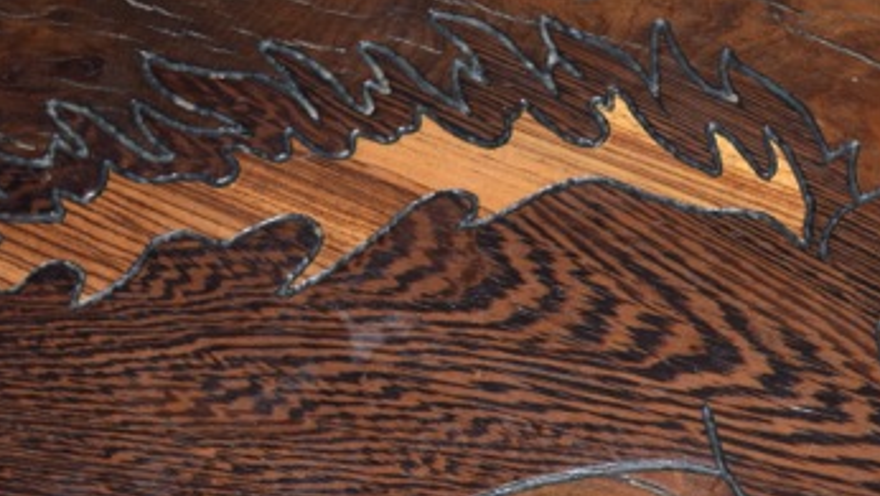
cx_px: 519
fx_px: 3525
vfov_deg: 8.0
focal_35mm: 151
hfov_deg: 14.2
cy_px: 375
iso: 800
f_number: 5.6
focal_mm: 52
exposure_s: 1/125
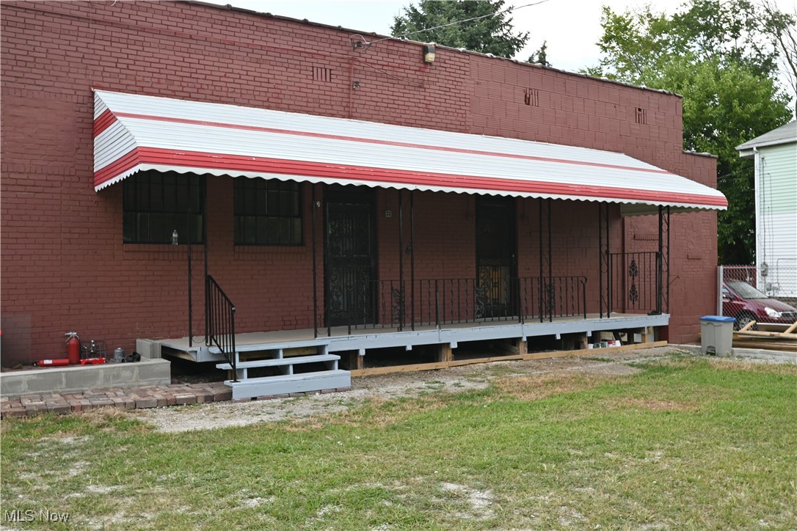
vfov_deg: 43.6
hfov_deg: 61.9
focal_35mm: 30
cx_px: 398
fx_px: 664
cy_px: 266
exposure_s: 1/250
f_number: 5.6
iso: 180
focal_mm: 20
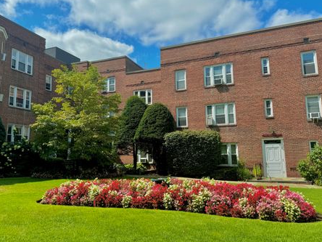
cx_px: 152
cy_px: 116
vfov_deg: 51.3
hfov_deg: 65.3
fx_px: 251
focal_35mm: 27
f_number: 1.78
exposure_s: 1/3802
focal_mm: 6.76
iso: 80
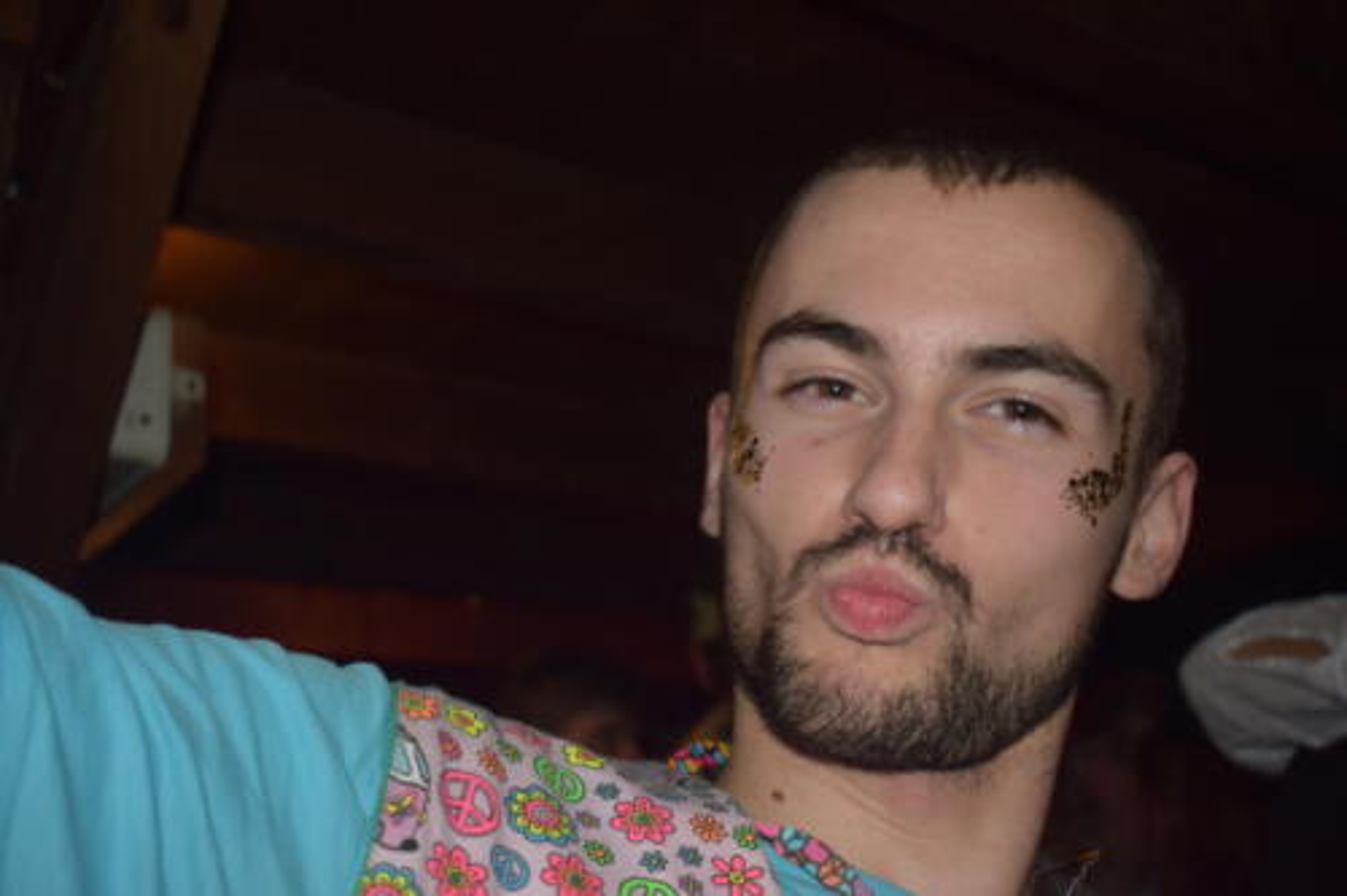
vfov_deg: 33.0
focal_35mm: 40
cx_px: 674
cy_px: 448
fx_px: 1515
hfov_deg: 47.9
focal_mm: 27
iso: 500
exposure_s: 1/60
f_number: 4
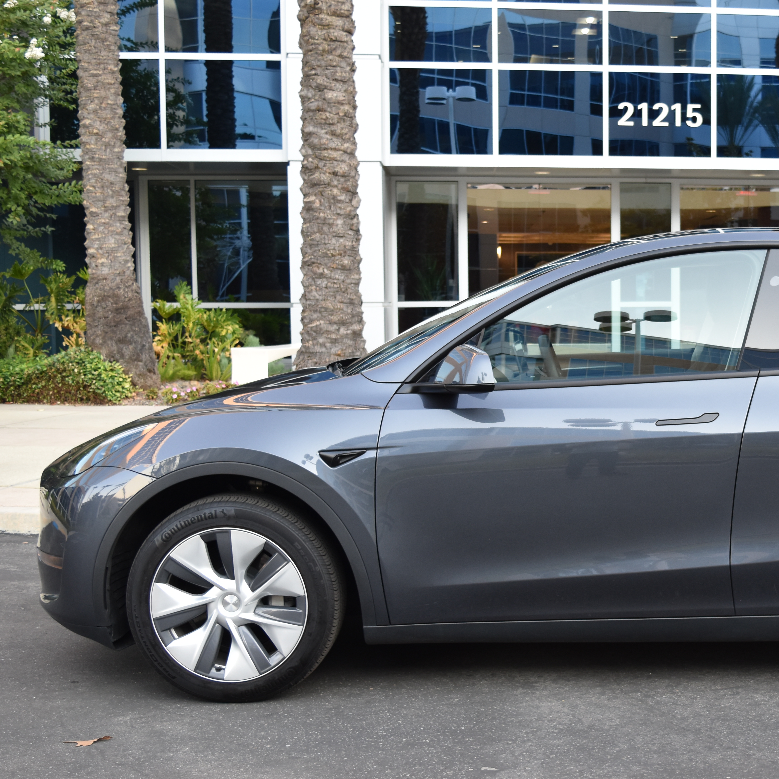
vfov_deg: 30.7
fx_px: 1419
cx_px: 651
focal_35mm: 56
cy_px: 421
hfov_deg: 29.8
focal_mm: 25
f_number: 5
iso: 400
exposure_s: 1/100
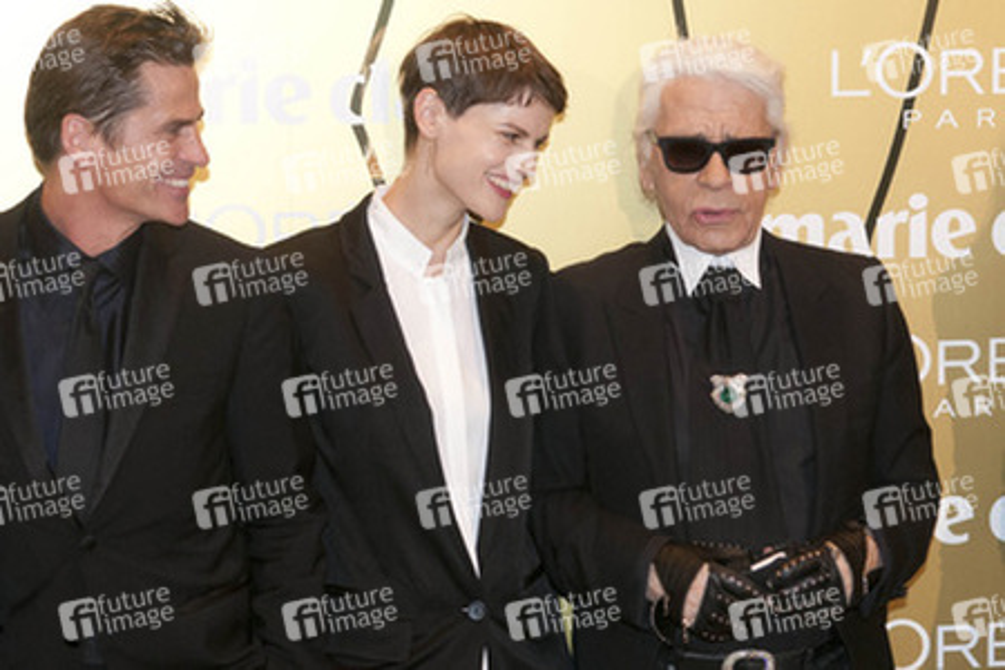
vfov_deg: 23.8
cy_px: 335
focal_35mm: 57
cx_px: 502
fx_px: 1591
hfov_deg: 35.1
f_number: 3.5
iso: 800
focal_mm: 38
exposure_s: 1/250
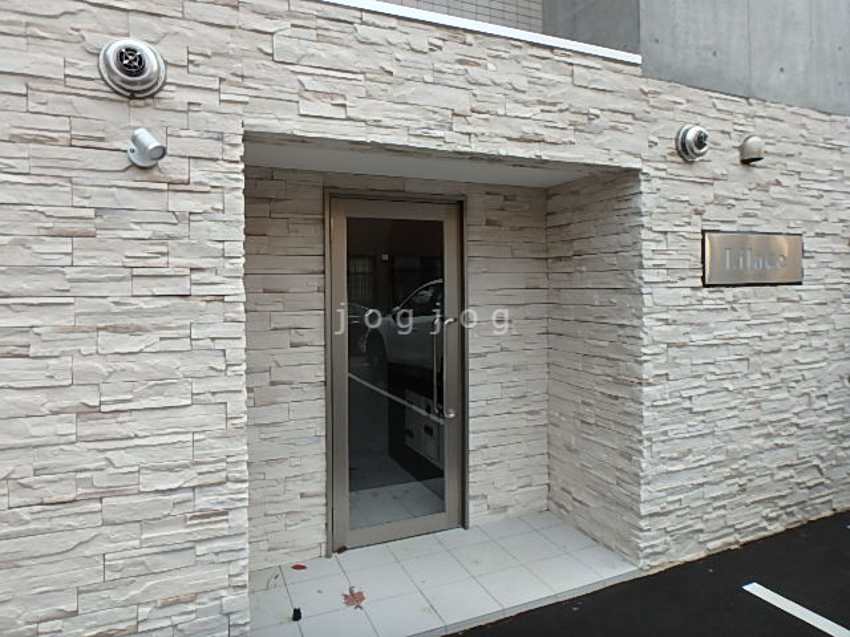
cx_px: 425
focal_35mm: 21
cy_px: 318
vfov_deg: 63.4
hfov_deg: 79.0
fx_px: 516
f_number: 3.5
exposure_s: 1/40
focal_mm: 3.7
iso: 200
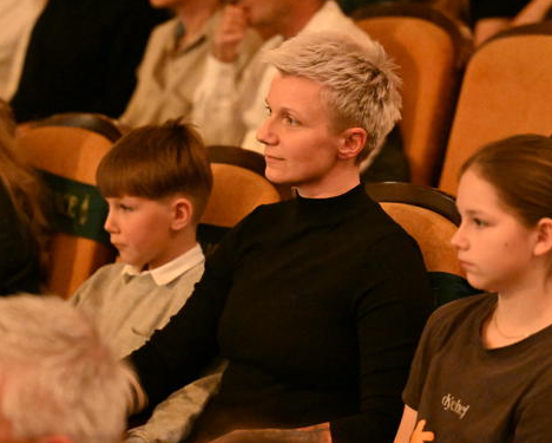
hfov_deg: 12.1
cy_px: 240
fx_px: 2599
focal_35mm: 159
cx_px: 282
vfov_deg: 9.7
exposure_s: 1/60
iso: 25600
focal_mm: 115
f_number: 2.8
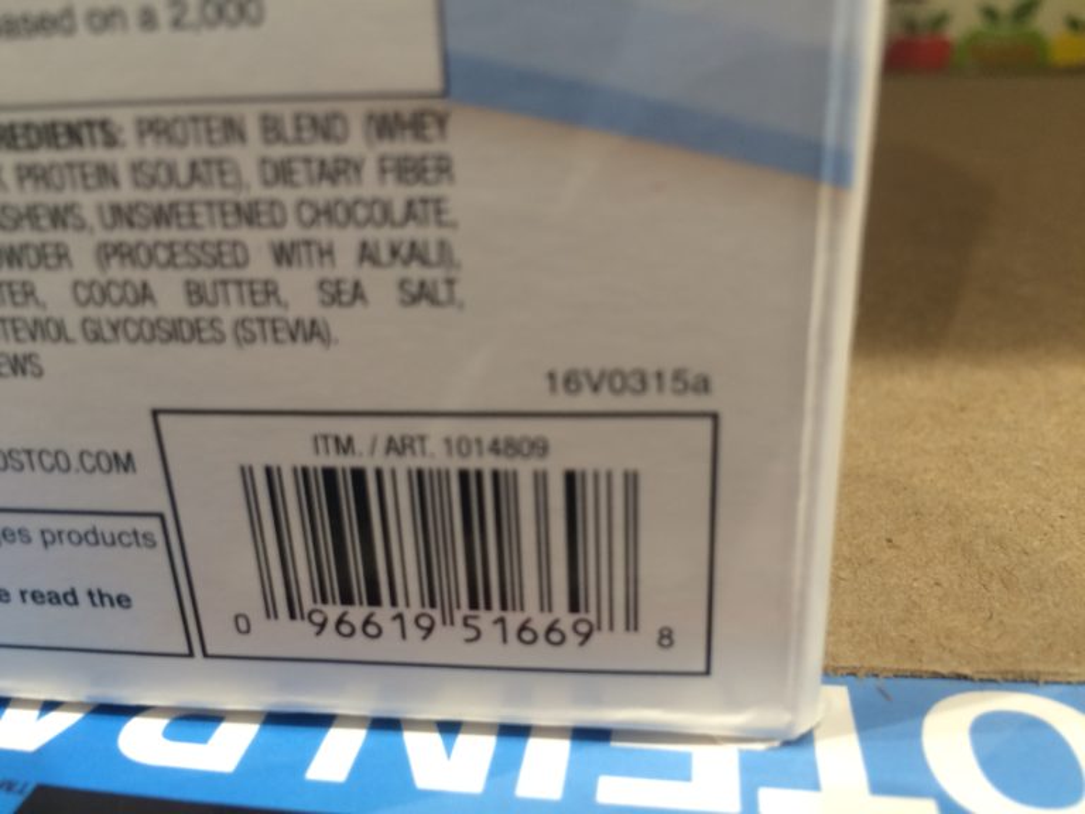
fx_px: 909
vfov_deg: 48.2
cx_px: 542
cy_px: 407
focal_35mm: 29
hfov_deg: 61.7
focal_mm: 4.15
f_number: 2.2
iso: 64
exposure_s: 1/30
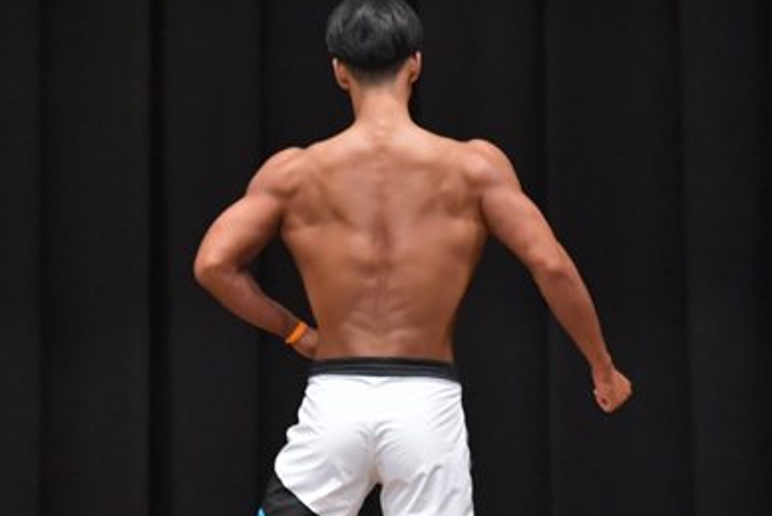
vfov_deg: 3.1
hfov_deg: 4.6
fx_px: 9632
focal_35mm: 449
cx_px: 272
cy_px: 408
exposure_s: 1/400
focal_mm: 150
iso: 6400
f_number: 5.6
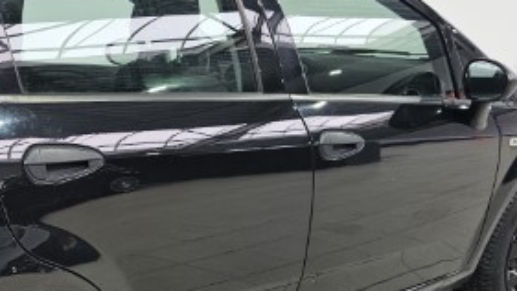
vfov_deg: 20.8
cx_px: 37
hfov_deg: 34.3
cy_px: 239
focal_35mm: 57
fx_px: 781
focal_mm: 6.3
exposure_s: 1/180
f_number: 1.7
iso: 160
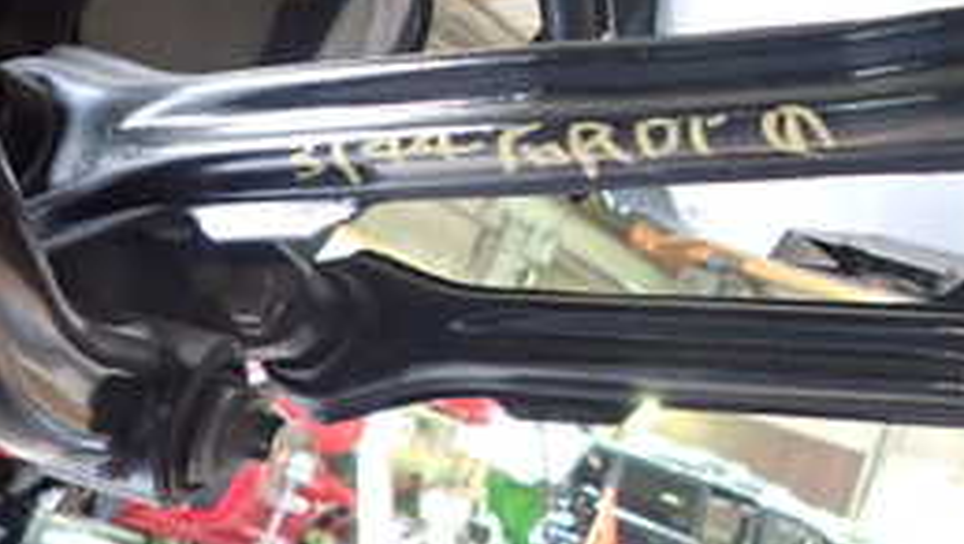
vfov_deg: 18.3
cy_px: -75
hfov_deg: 31.7
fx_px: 1611
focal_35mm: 63
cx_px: 871
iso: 500
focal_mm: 4.5
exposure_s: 1/30
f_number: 2
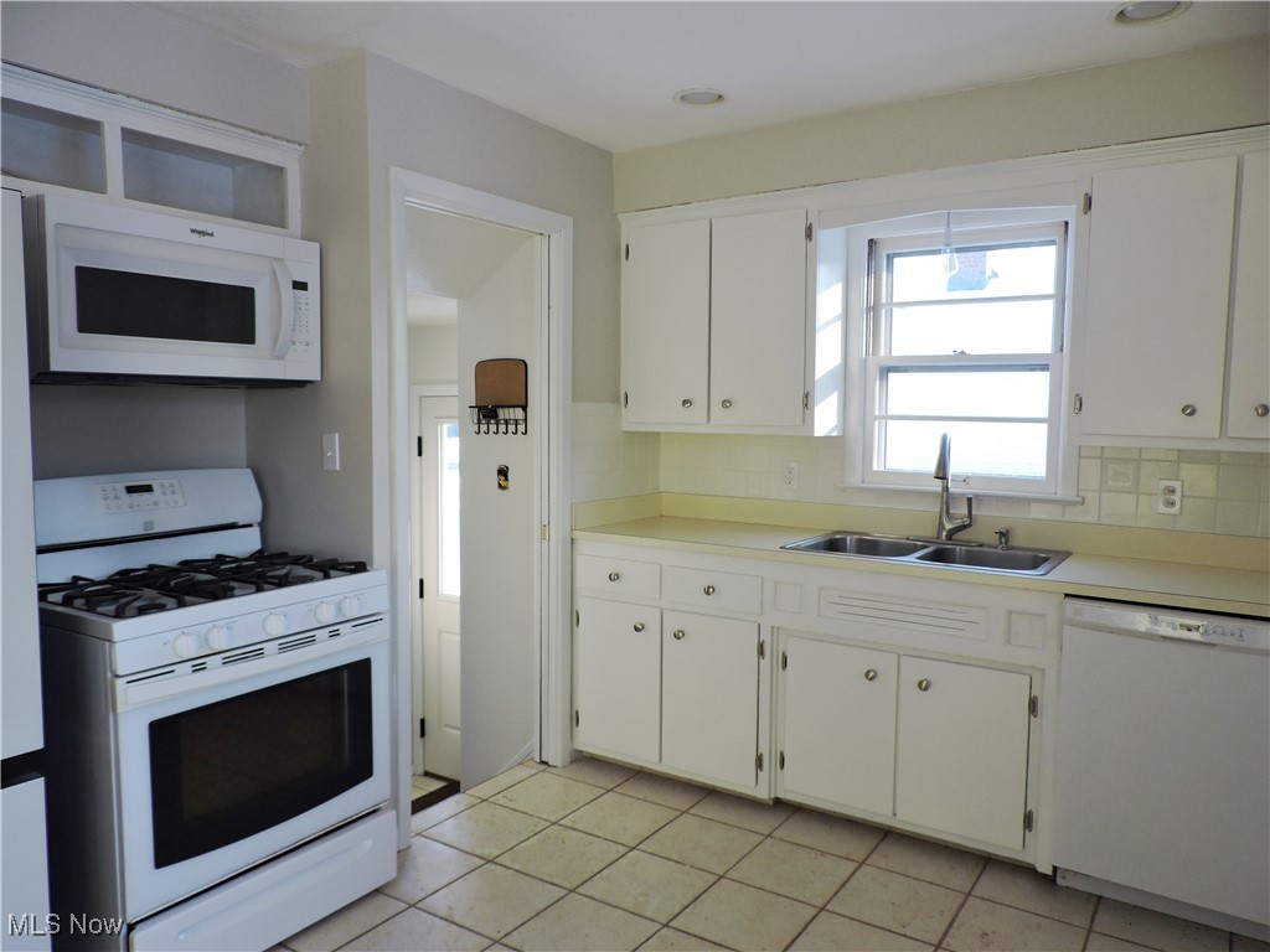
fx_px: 881
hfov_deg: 71.6
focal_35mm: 24
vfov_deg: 56.8
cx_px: 635
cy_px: 476
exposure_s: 1/60
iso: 100
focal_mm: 4.3
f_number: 3
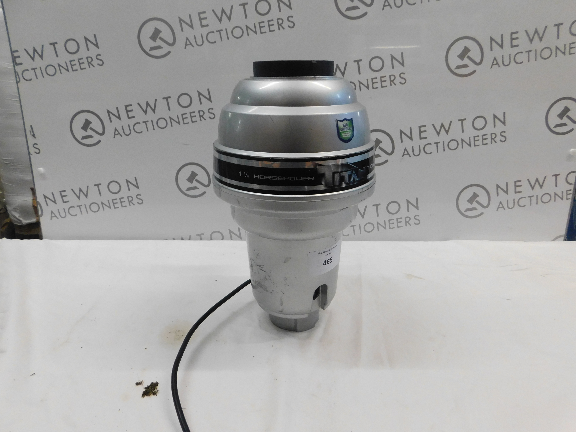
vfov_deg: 58.9
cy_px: 216
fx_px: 383
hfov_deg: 73.9
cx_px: 288
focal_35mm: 23
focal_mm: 4
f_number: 3
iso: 320
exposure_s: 1/30
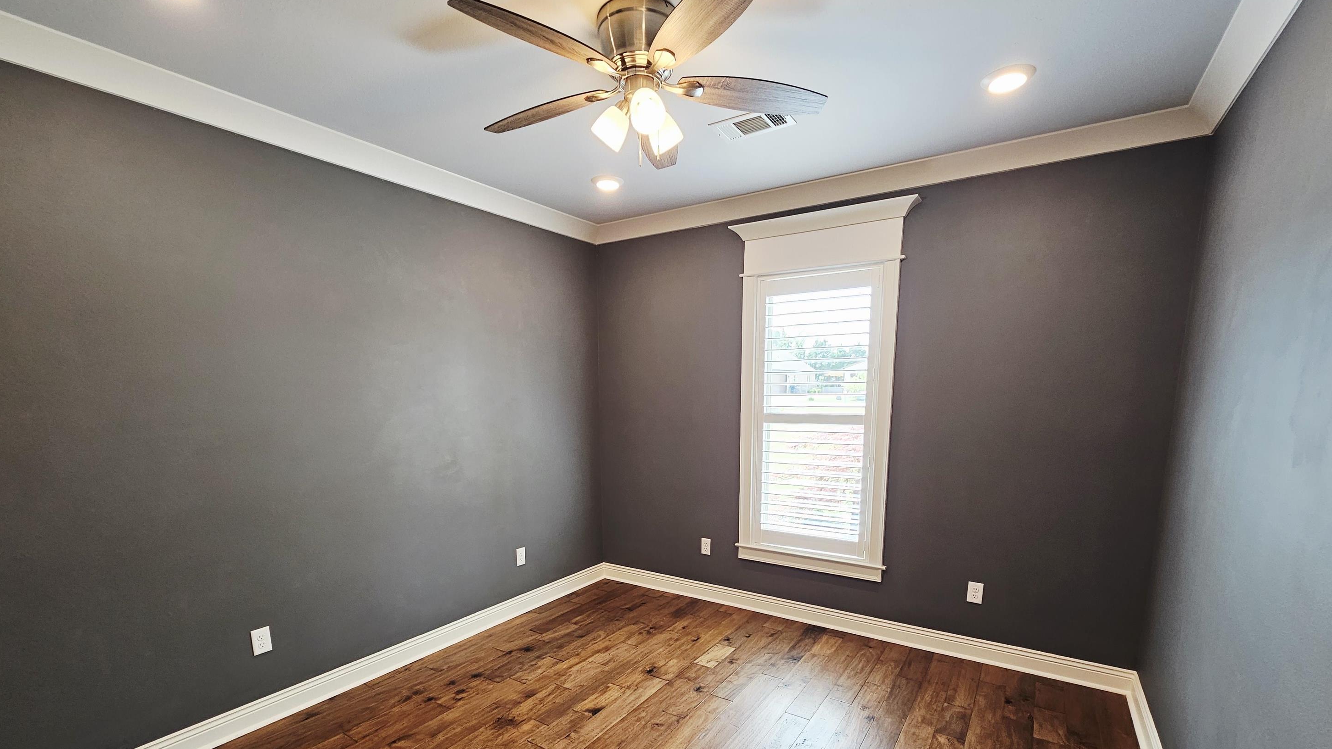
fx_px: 530
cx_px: 659
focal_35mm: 15
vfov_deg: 68.9
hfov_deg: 103.0
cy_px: 486
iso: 125
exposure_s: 1/60
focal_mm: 2.2
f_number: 2.2
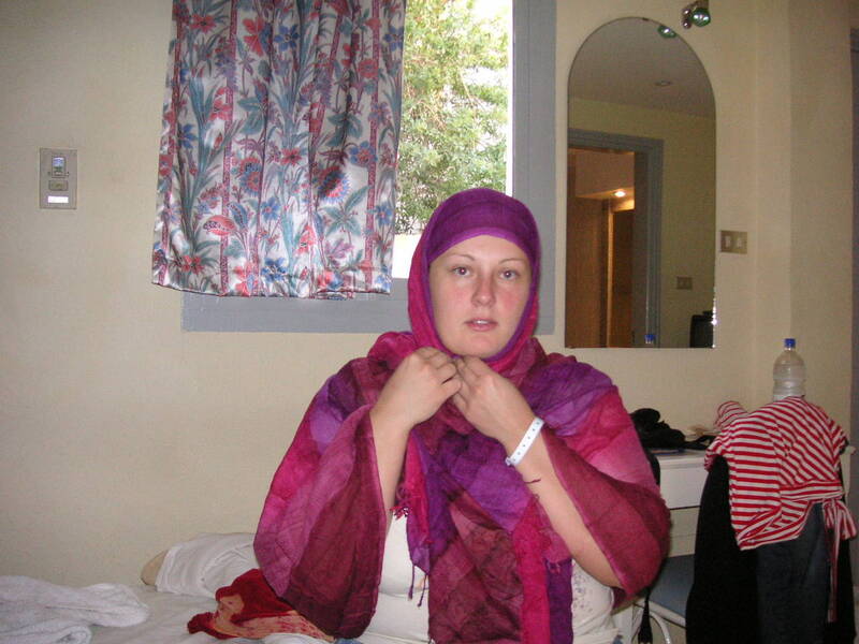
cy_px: 322
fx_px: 918
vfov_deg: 38.7
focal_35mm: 37
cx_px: 430
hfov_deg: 50.1
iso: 160
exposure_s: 1/45
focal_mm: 6.1
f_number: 2.8
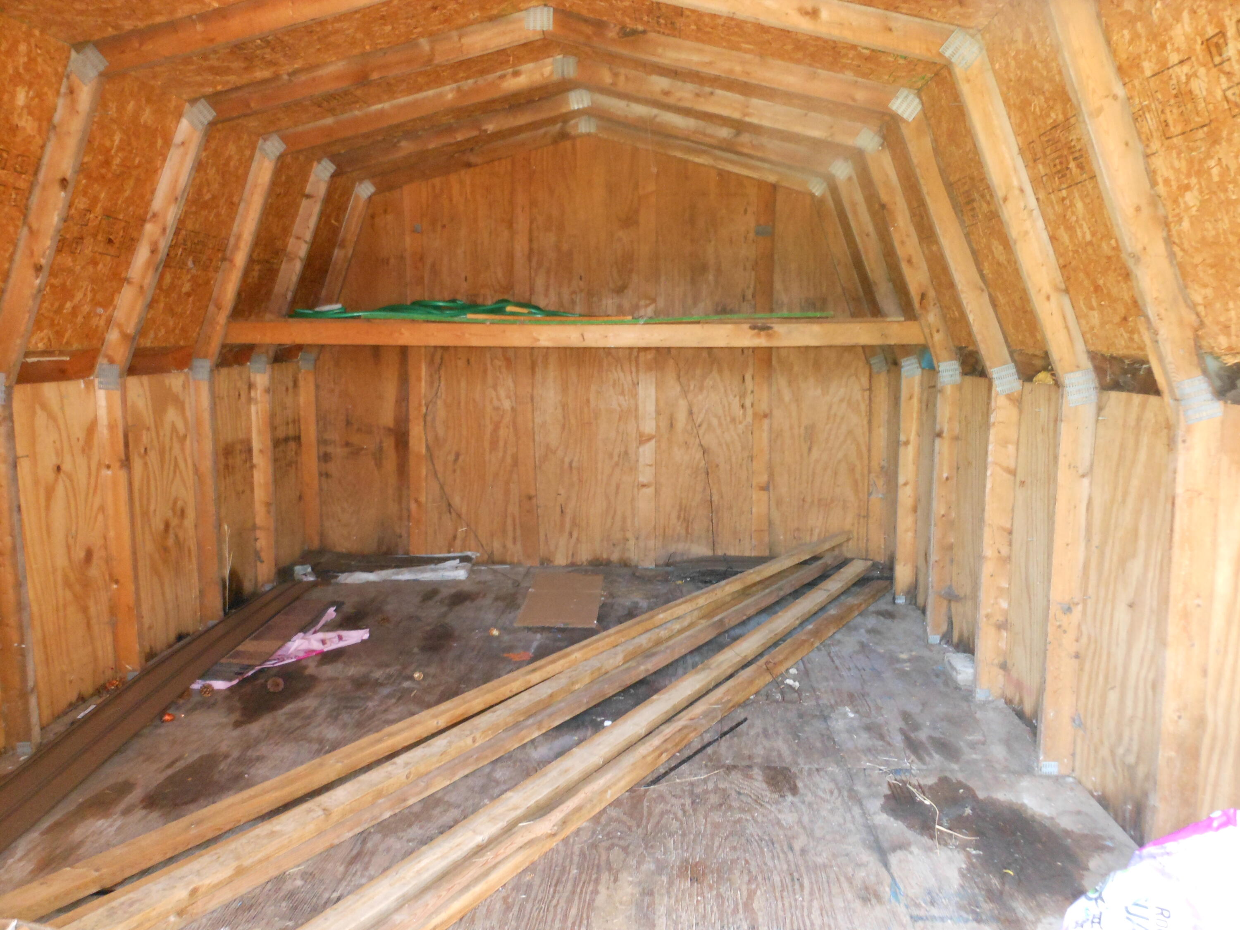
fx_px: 1003
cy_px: 465
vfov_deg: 49.7
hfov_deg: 63.4
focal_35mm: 28
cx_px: 620
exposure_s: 1/25
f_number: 3.7
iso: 500
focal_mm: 5
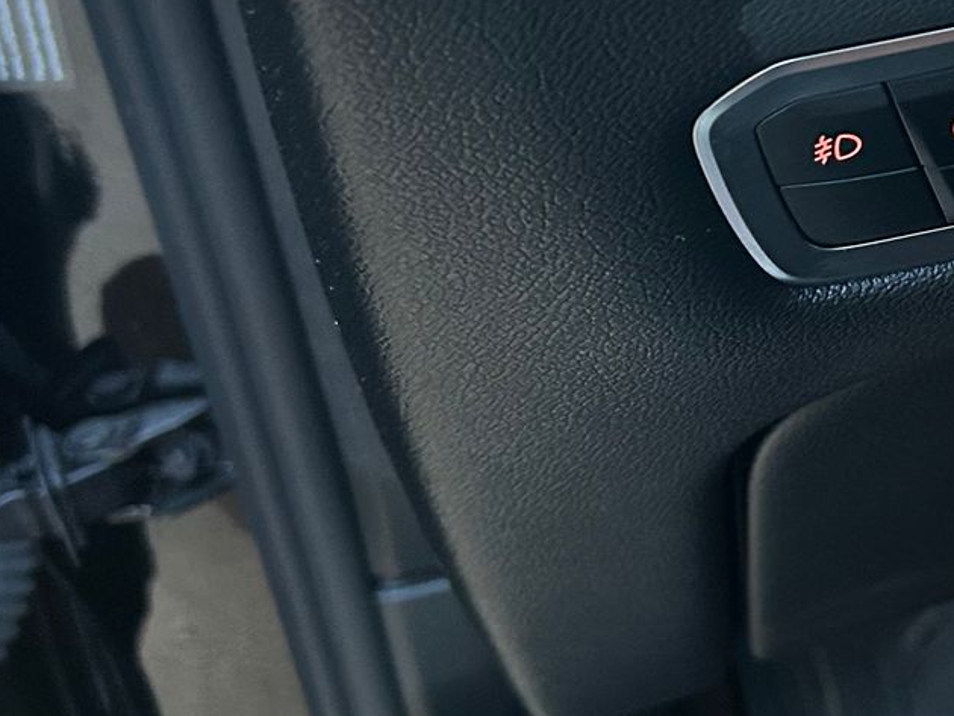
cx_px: 1045
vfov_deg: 21.8
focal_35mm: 66
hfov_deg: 27.0
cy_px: 92
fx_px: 1820
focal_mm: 5.7
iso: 640
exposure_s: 1/30
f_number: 1.5
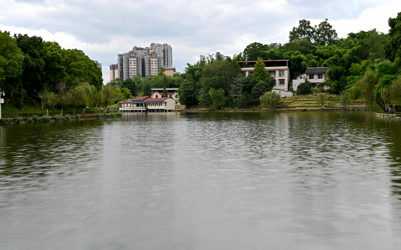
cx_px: 200
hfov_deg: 42.6
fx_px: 514
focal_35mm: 47
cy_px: 118
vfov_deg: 27.4
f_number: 16
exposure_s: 1
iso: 100
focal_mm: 46
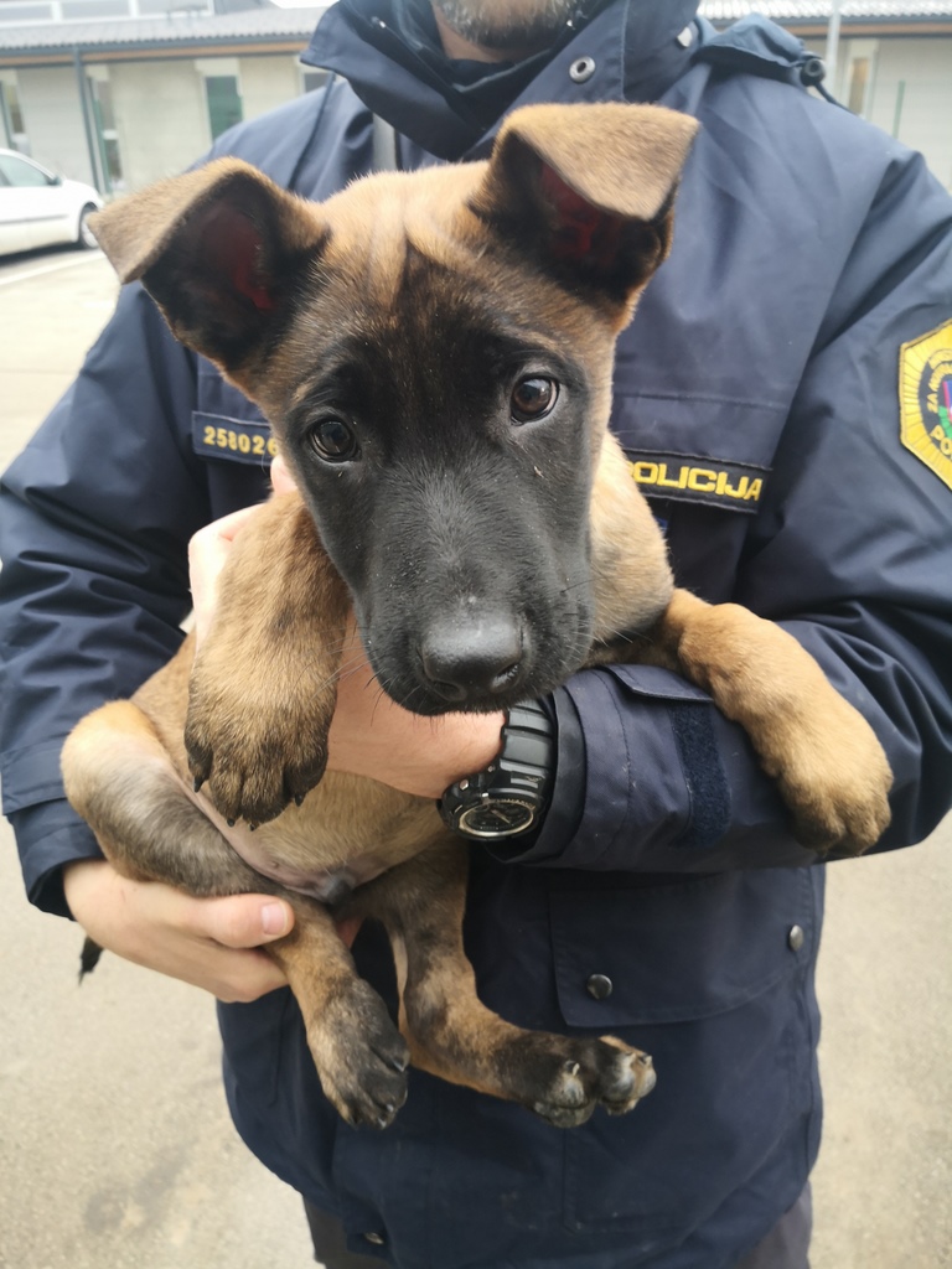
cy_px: 634
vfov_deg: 65.3
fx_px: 990
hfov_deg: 51.4
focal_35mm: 27
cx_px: 476
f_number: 1.6
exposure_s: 1/50
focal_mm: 3.95
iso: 80
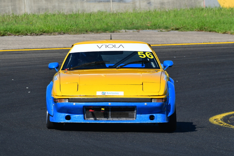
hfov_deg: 3.3
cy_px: 78
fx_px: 4094
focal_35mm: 630
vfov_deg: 2.2
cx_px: 117
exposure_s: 1/640
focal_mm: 420
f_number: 13
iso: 500
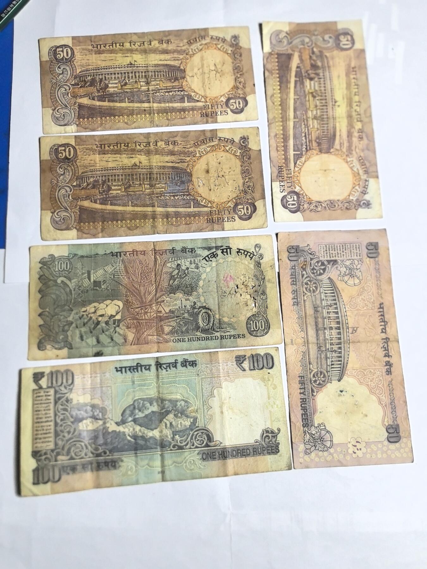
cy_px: 284
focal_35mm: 27
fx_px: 444
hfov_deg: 51.4
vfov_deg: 65.3
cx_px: 214
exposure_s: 1/60
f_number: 2
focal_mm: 5.75
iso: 640
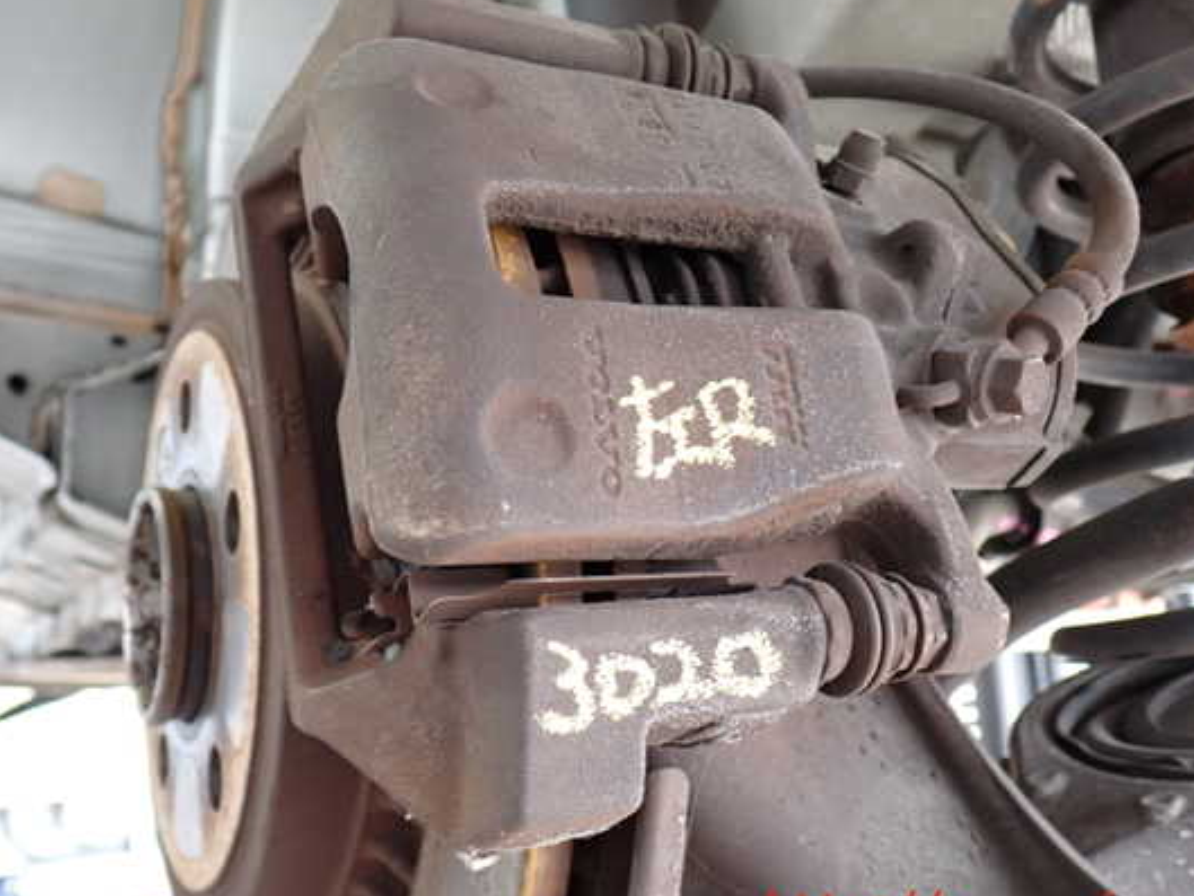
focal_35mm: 34
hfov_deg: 53.9
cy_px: 436
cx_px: 600
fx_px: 1173
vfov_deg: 41.8
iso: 200
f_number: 2.3
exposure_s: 1/30
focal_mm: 5.4
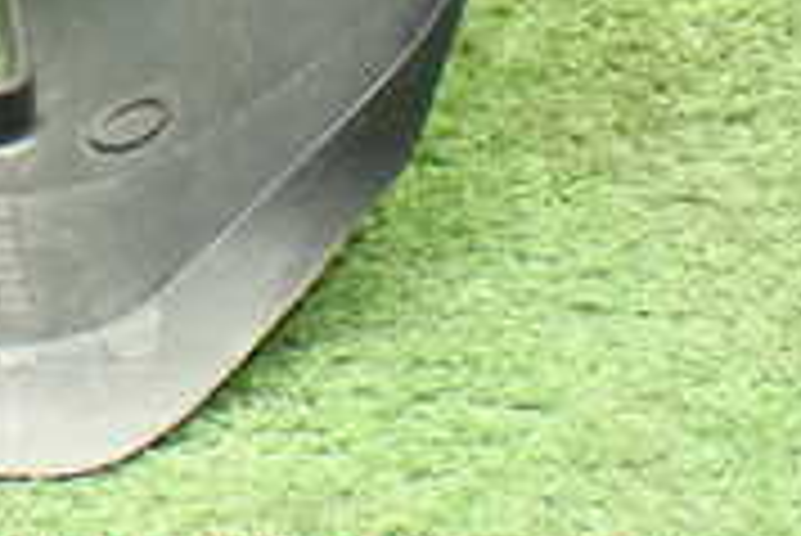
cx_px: -342
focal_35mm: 105
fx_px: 2338
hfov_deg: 17.7
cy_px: -365
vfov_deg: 12.2
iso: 800
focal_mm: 5.4
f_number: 2.3
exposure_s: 1/50
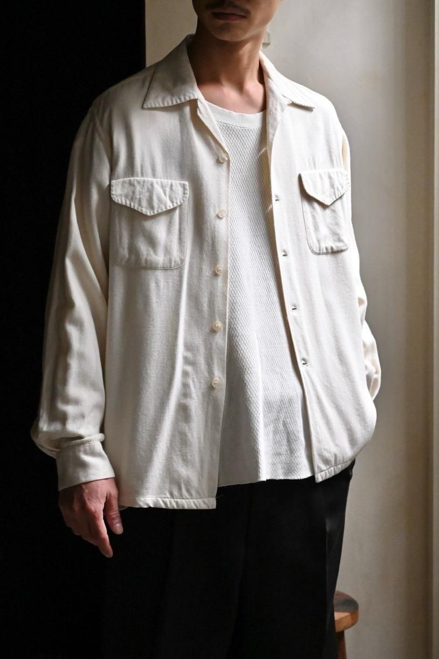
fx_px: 1245
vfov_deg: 29.7
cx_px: 212
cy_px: 316
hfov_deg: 20.0
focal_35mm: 68
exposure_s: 1/80
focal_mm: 65
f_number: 6.3
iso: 10000
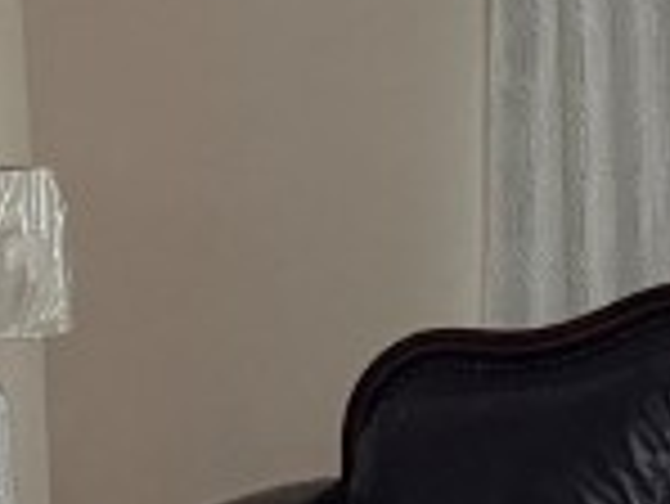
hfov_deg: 11.3
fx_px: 3196
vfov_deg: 9.0
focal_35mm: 165
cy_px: 288
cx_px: 1102
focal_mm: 6.76
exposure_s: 1/40
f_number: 1.78
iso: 800
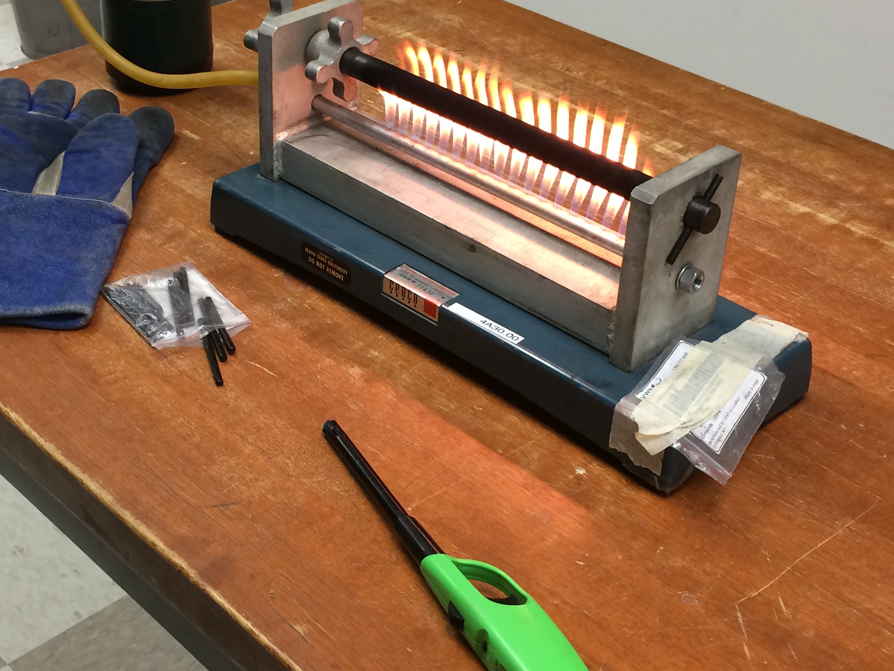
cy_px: 272
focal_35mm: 57
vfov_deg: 25.6
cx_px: 340
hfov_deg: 33.6
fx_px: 1472
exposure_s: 1/30
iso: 80
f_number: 2.2
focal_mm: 4.12
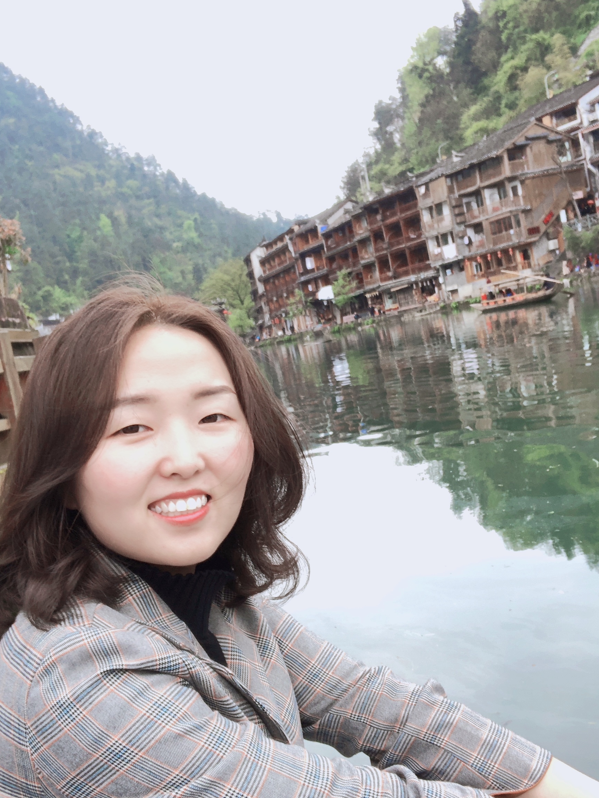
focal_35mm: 43
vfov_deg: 43.8
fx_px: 991
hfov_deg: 33.6
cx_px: 318
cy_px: 437
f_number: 2.2
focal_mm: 2.87
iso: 20
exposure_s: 1/149
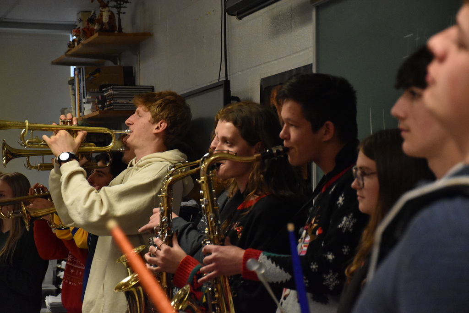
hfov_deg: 18.2
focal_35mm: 112
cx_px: 234
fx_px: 1466
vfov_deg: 12.2
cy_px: 156
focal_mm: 75
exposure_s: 1/400
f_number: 5
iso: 5000
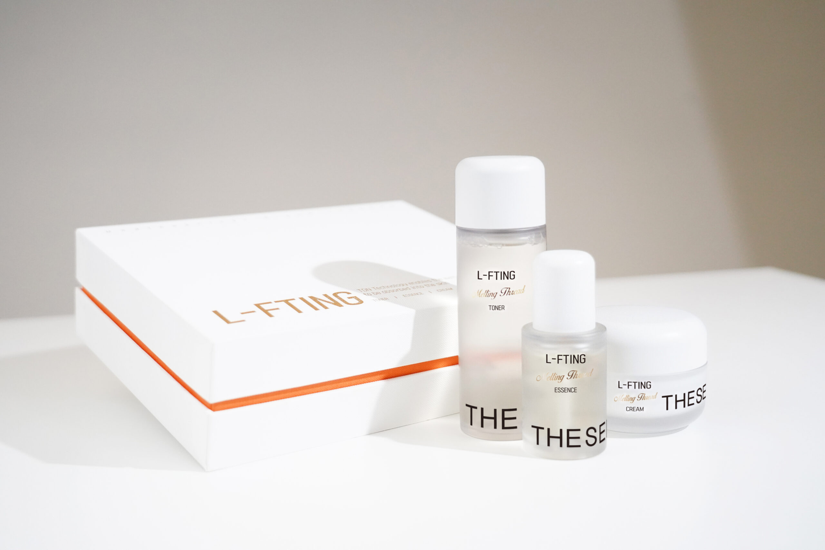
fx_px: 1008
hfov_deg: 44.5
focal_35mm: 44
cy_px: 275
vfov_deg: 30.5
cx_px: 412
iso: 6400
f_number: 4
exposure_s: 1/8000
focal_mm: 44
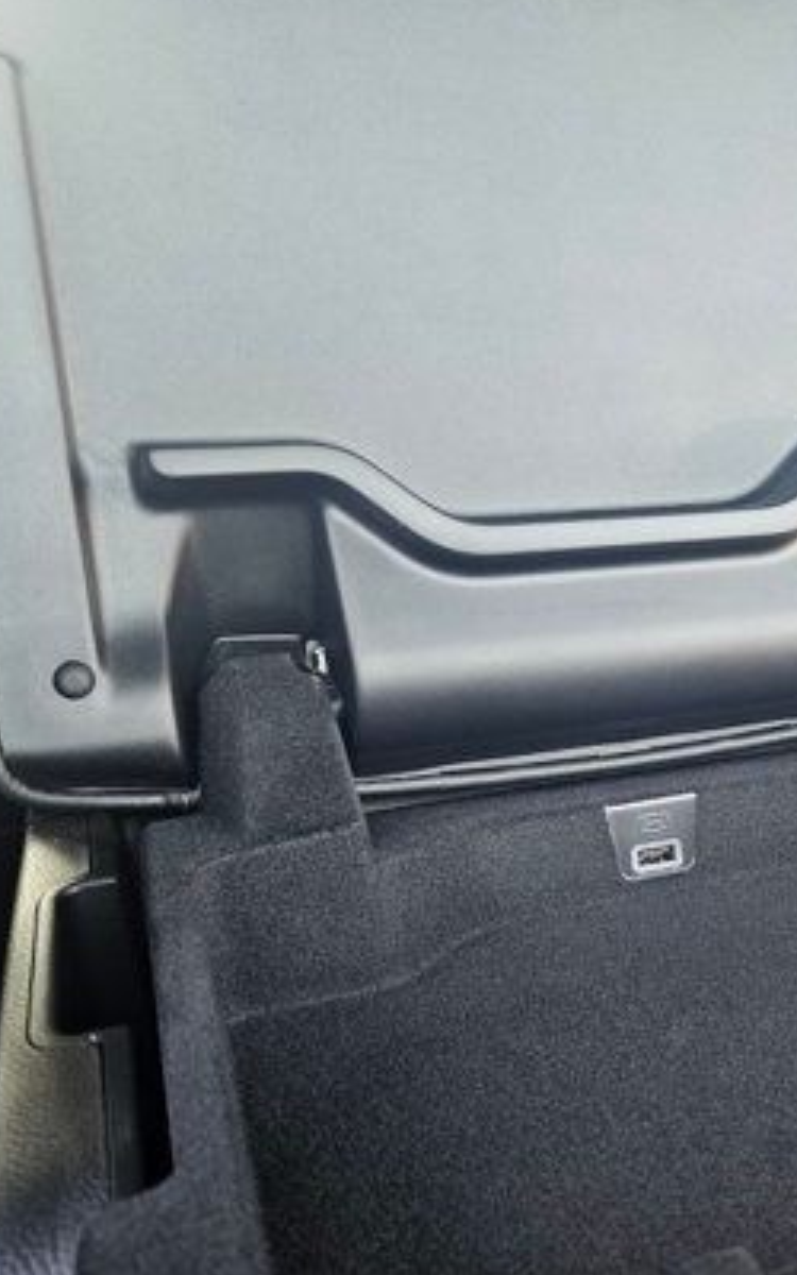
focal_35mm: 39
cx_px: 768
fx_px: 1355
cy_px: 743
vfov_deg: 50.2
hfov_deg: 30.8
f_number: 1.8
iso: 320
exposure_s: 1/138
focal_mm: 5.4
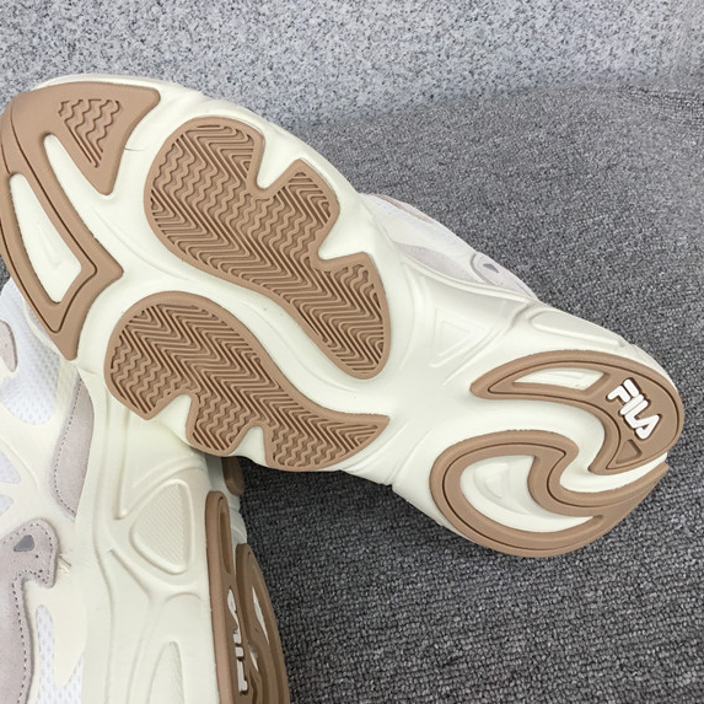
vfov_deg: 39.2
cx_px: 270
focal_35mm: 43
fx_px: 989
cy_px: 351
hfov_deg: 39.0
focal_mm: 3.3
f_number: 2.4
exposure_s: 1/194
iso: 25
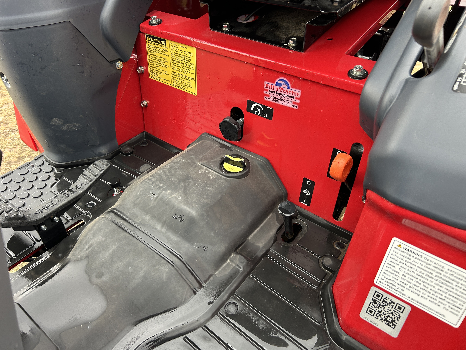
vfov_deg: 53.1
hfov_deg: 67.3
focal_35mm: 26
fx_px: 350
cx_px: 233
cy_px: 175
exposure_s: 1/155
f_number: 1.5
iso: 50
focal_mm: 5.7
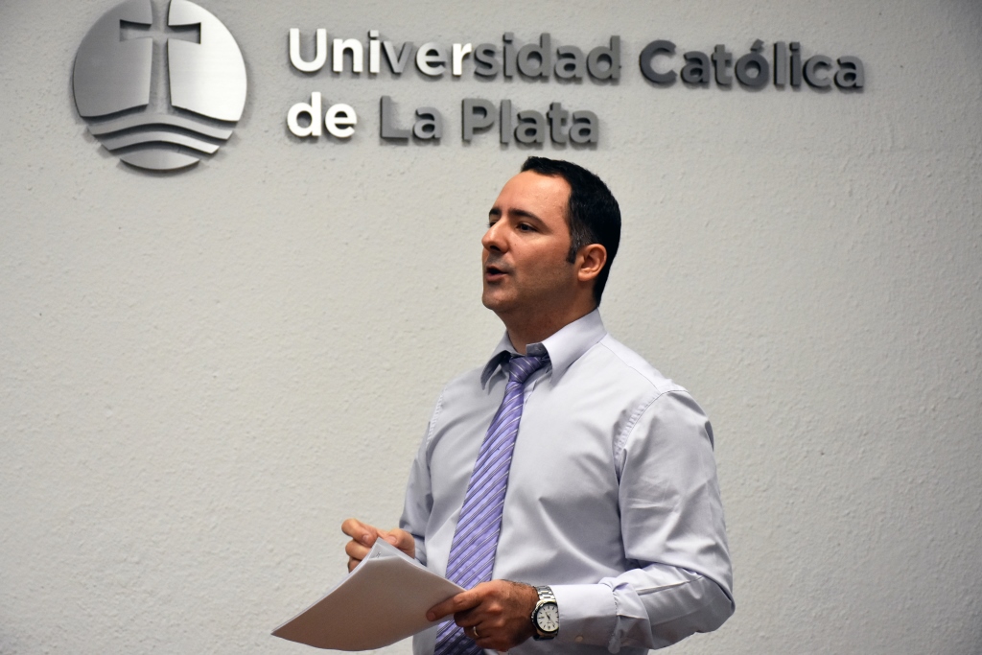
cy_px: 328
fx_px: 2864
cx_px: 491
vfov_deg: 13.0
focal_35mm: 105
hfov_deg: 19.5
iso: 1600
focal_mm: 70
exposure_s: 1/200
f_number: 7.1
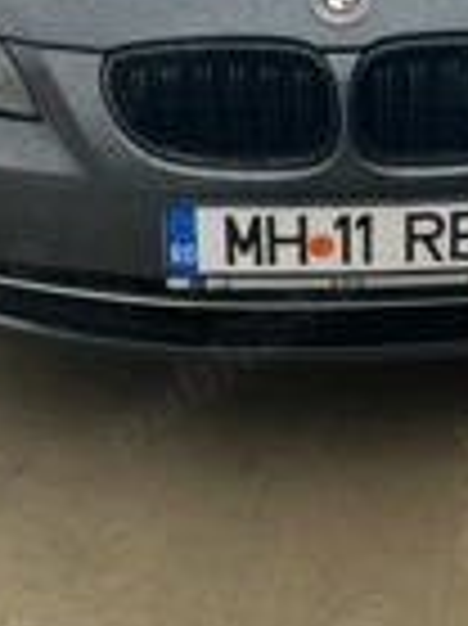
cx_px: 338
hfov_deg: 19.5
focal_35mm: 75
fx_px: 1354
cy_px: 50
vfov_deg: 25.1
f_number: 1.6
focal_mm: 5.1
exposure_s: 1/216
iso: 40
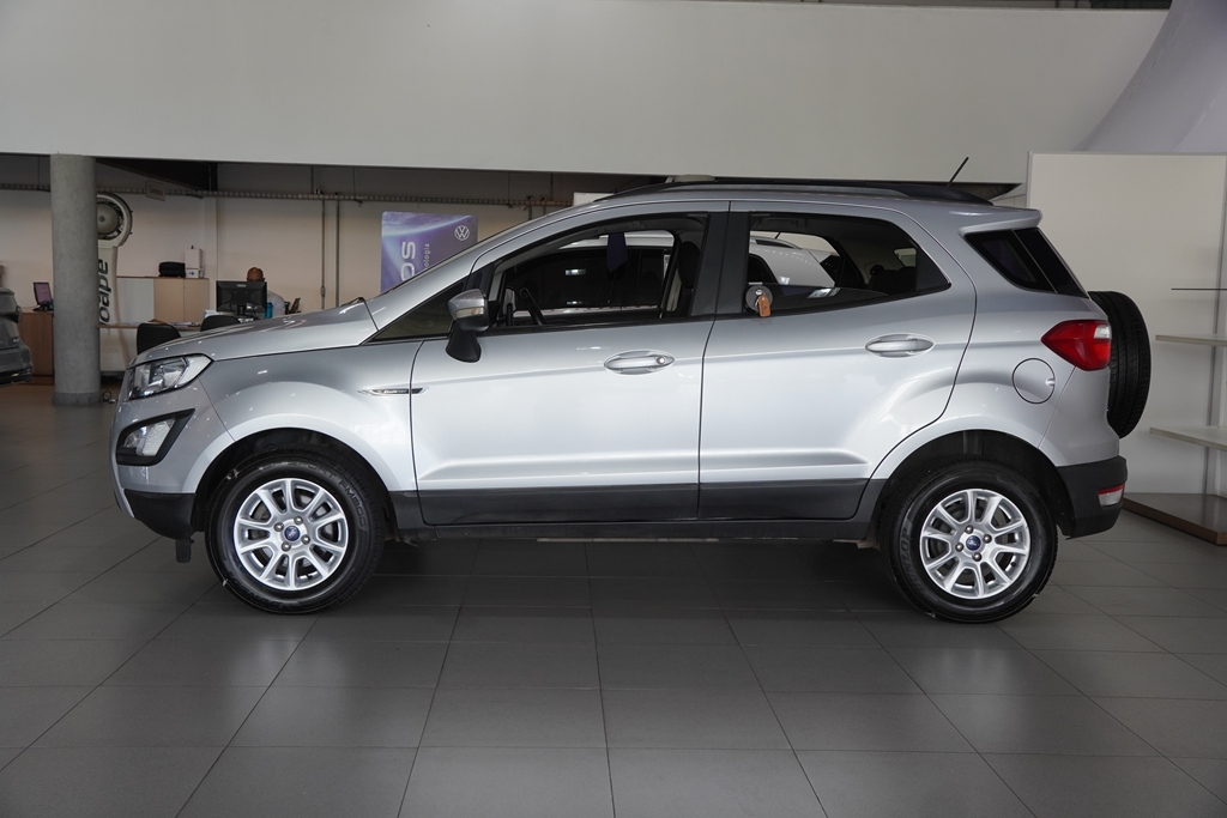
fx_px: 1278
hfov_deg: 51.3
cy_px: 409
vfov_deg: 35.5
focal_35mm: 38
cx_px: 614
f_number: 4
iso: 500
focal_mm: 25
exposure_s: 1/160
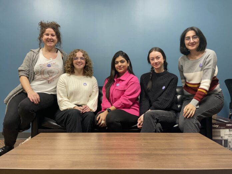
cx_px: 116
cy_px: 87
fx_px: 174
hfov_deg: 67.3
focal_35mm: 26
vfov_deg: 53.1
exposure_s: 1/60
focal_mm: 4.2
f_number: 1.6
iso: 160
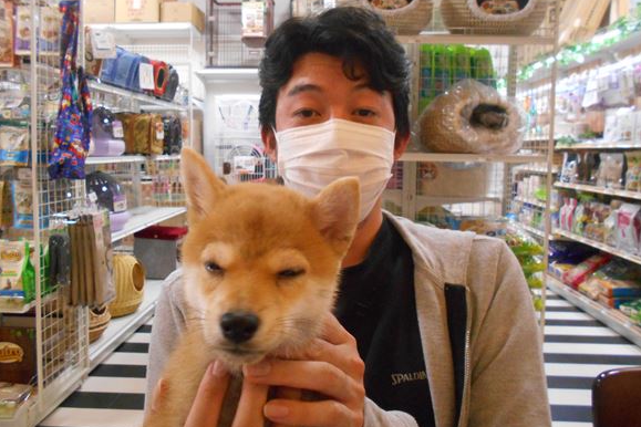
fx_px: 499
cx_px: 324
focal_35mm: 28
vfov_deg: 46.3
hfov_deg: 65.5
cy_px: 186
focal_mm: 4.6
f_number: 3.2
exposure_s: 1/80
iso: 800
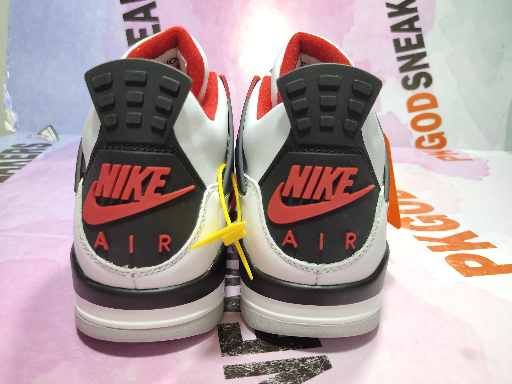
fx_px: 444
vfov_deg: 46.8
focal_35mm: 30
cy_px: 192
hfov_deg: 60.0
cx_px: 256
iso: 275
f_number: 1.79
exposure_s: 1/100
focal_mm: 4.35
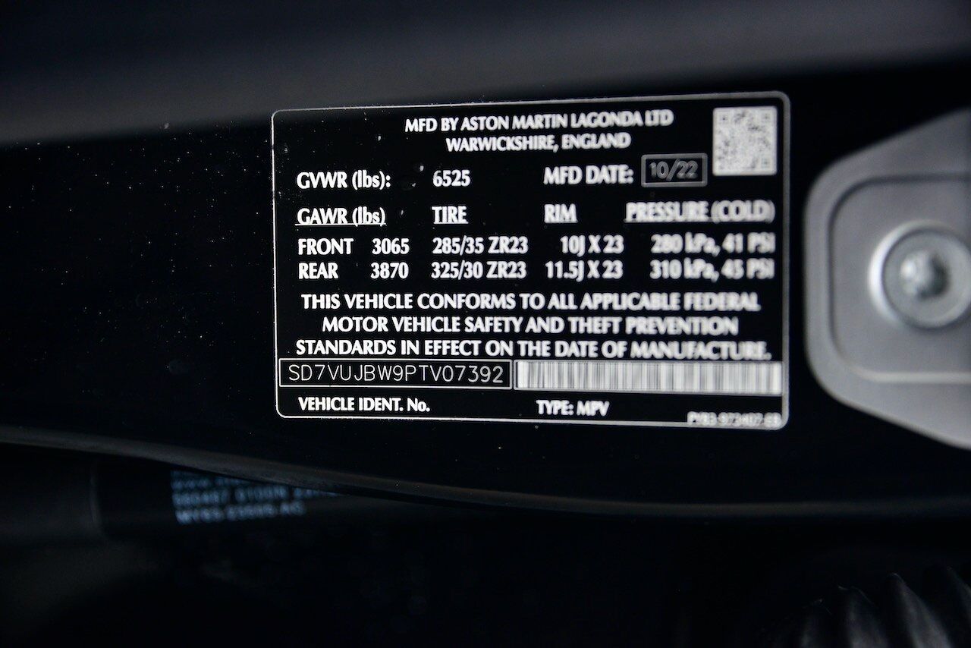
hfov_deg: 18.3
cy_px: 324
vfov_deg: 12.2
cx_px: 486
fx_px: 3021
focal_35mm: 112
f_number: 5.3
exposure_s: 1/200
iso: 640
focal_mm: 112
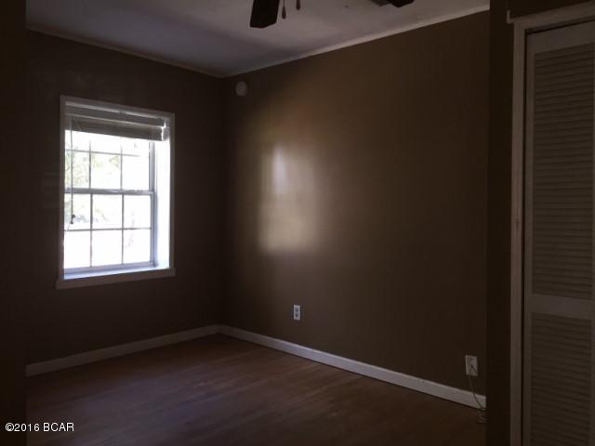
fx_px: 498
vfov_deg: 48.2
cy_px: 223
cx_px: 298
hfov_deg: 61.7
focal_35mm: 29
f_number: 2.2
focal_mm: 4.15
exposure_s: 1/30
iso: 80
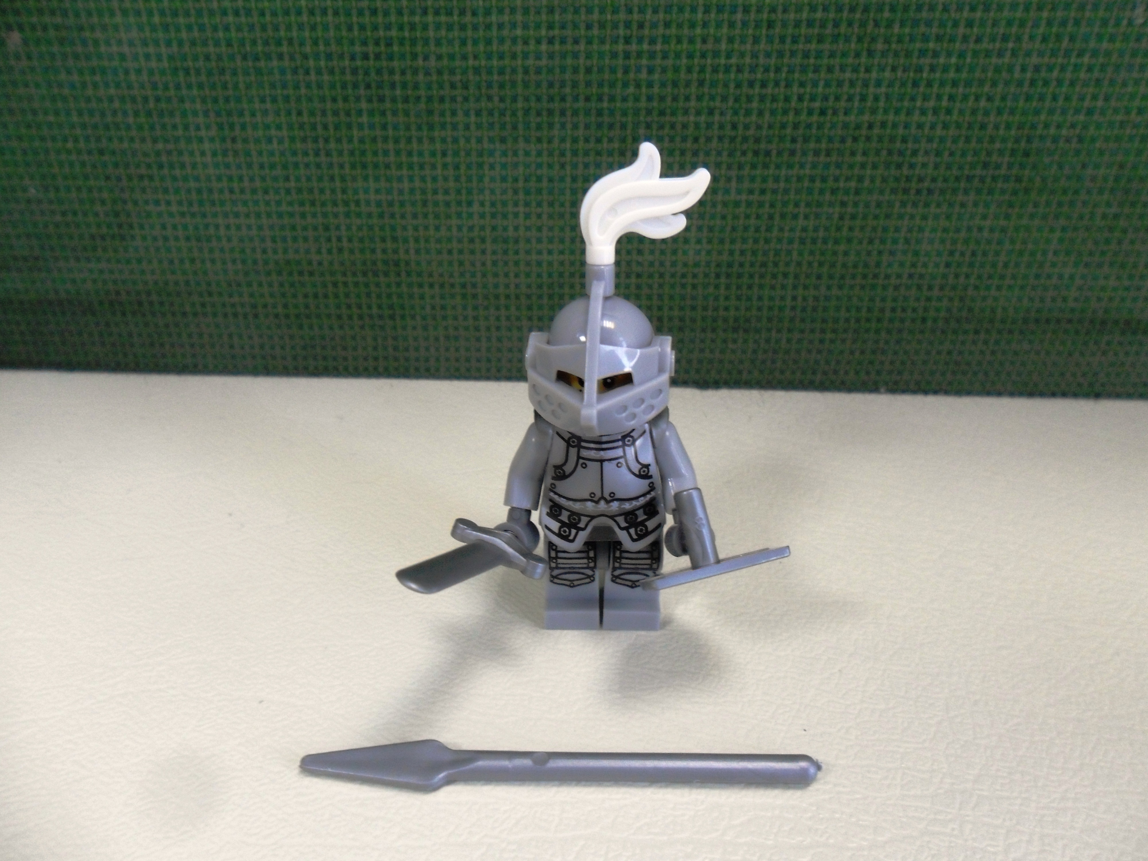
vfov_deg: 51.4
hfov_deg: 65.3
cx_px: 574
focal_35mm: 27
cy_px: 430
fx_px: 895
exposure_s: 1/30
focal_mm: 4.9
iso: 320
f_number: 3.5
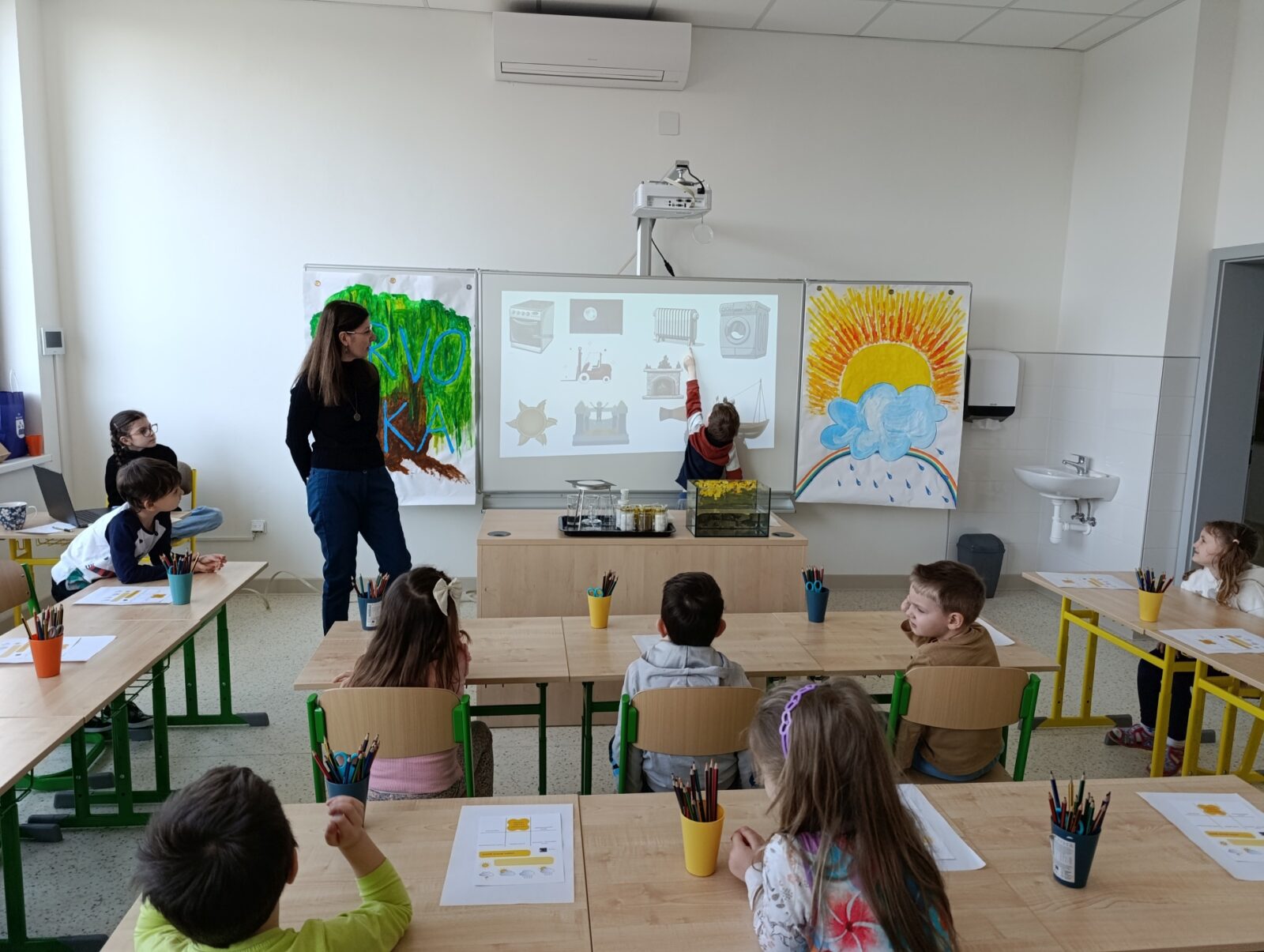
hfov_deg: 73.8
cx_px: 632
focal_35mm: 23
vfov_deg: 59.0
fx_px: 841
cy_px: 476
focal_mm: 6.14
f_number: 1.6
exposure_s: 1/100
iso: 100
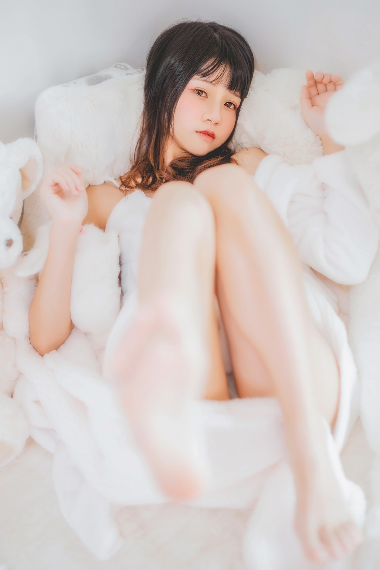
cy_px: 285
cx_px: 190
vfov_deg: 39.6
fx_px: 792
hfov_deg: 27.0
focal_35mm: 50
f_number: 1.4
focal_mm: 50
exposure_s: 1/160
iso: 250
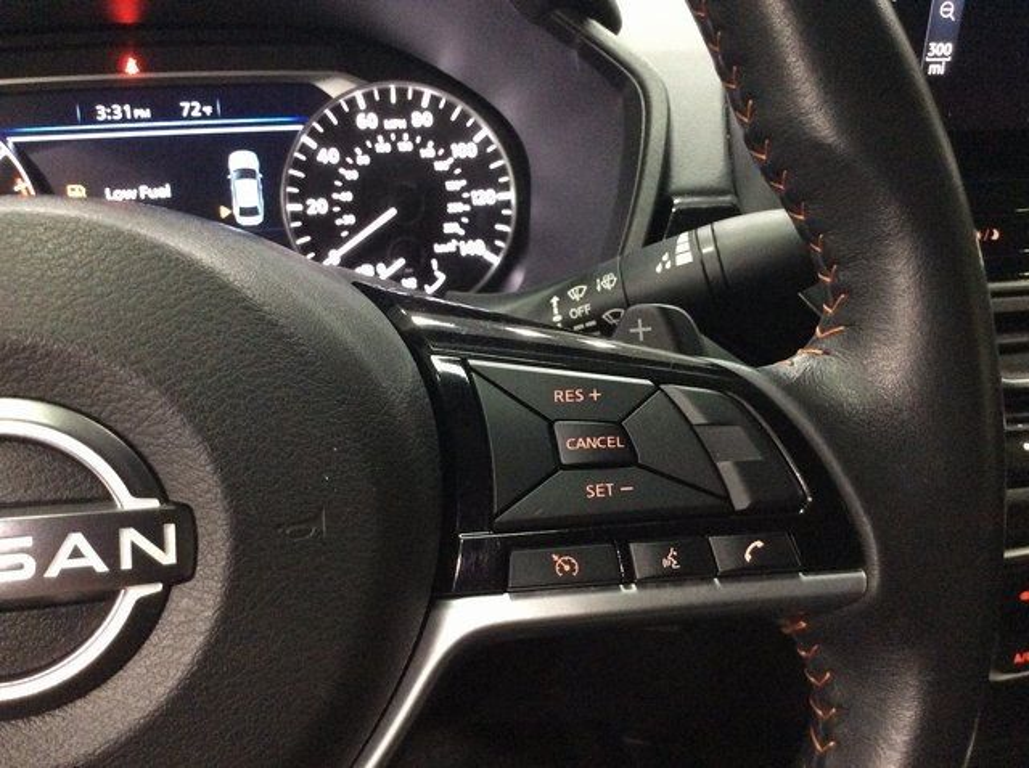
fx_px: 950
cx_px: 514
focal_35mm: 32
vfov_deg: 44.1
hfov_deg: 56.9
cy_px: 384
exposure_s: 1/15
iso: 320
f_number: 2.4
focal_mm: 3.3
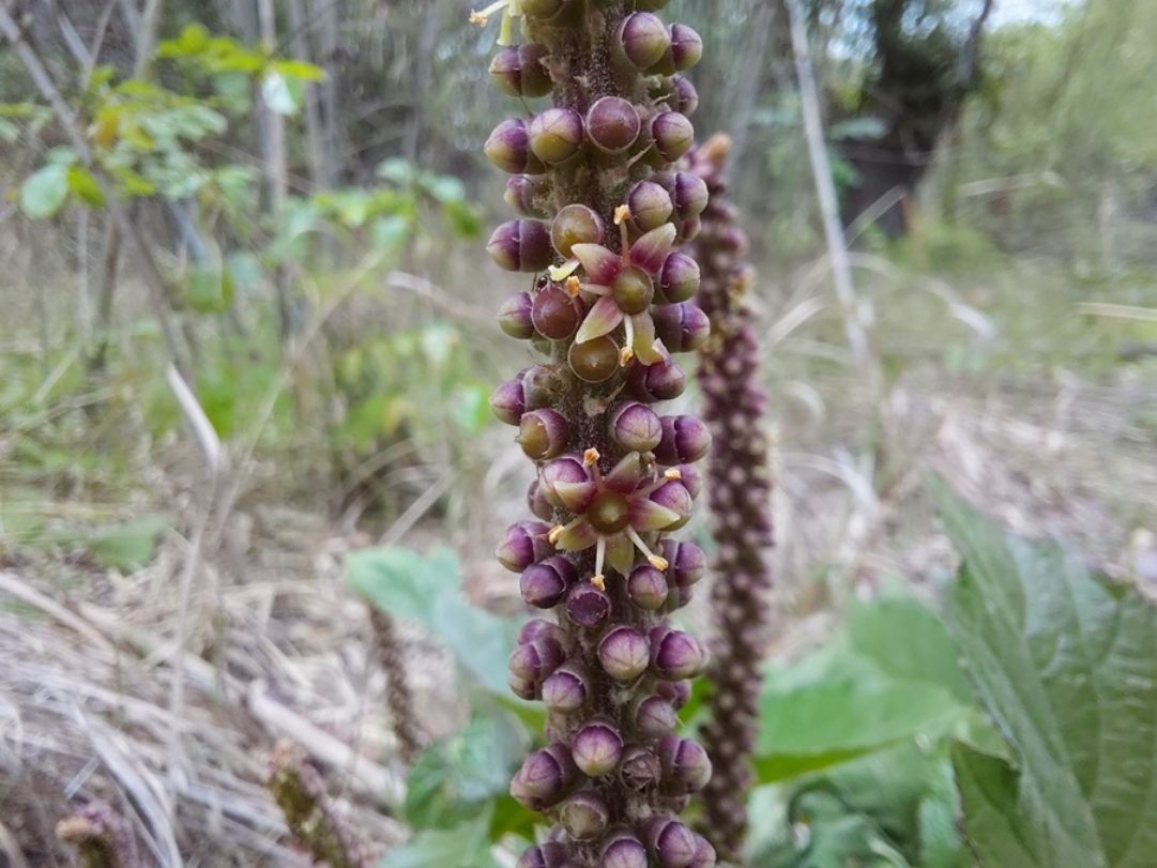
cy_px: 434
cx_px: 578
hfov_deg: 69.4
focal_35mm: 25
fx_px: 836
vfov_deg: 54.9
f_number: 2.4
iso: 100
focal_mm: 2.13
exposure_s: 1/303
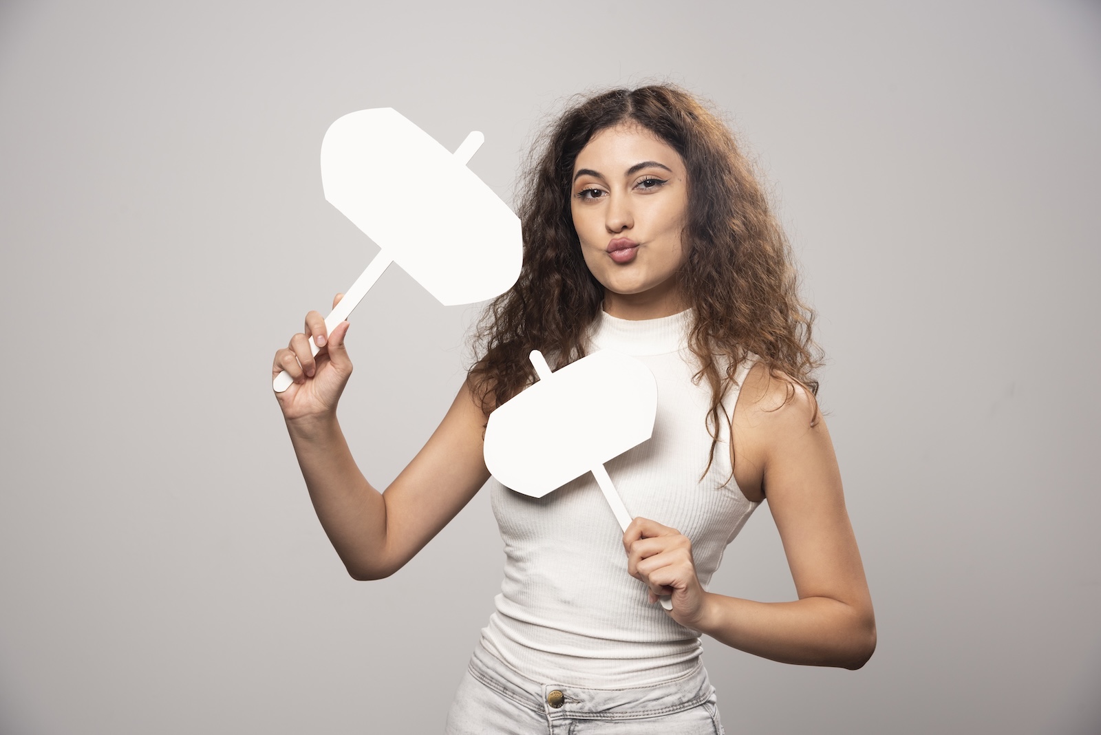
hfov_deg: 30.9
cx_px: 550
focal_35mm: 65
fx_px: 1989
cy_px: 368
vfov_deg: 20.9
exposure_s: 1/100
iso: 160
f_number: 7.1
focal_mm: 65
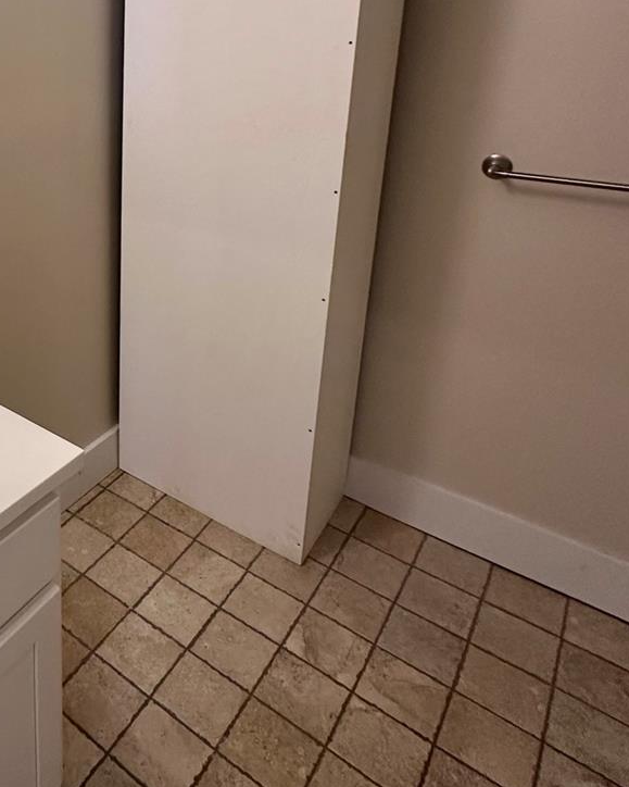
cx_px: 9
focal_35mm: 29
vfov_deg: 57.2
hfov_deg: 43.3
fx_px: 675
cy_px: 189
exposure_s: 1/120
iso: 200
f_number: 2.2
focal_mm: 2.22
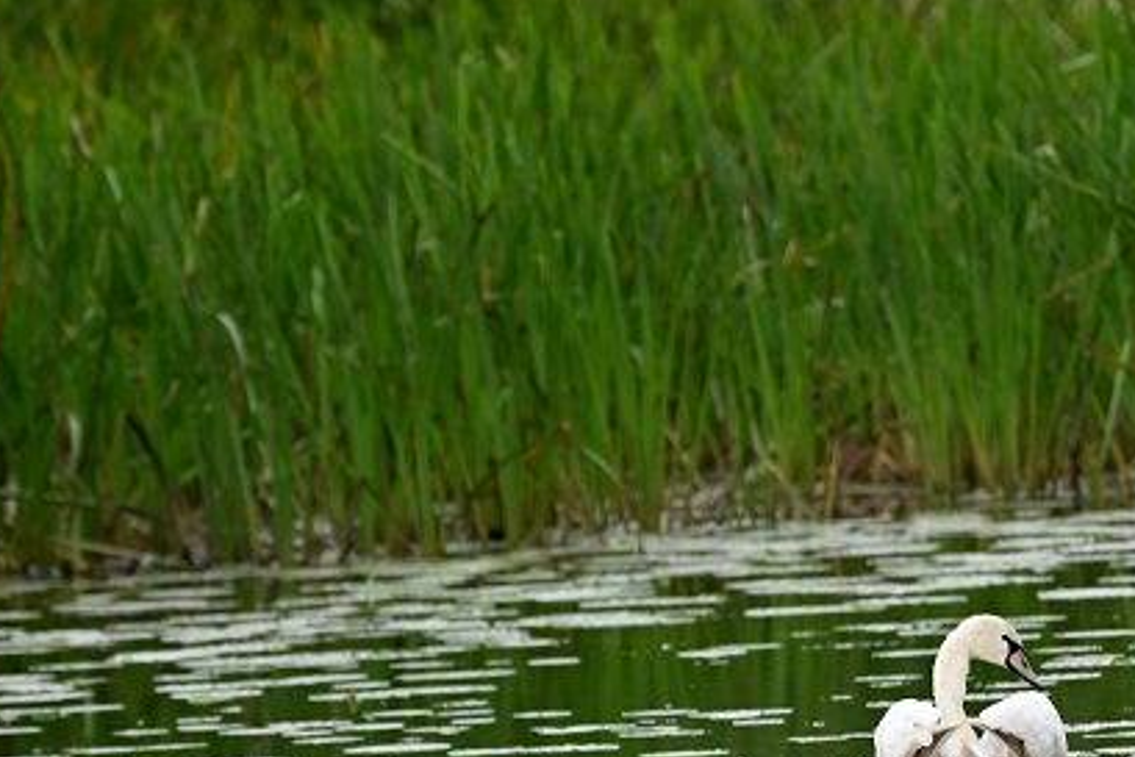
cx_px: 1055
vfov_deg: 2.0
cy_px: 810
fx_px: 21981
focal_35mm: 697
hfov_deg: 3.0
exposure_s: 1/400
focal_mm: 300
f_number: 5.6
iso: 200
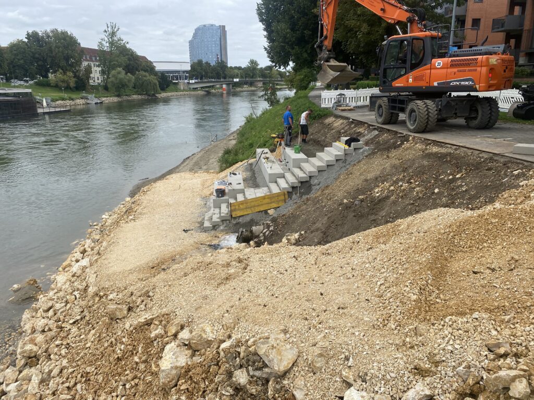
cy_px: 200
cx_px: 267
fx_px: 401
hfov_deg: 67.3
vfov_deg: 53.1
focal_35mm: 26
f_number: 1.8
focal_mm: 4.25
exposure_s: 1/1927
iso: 32
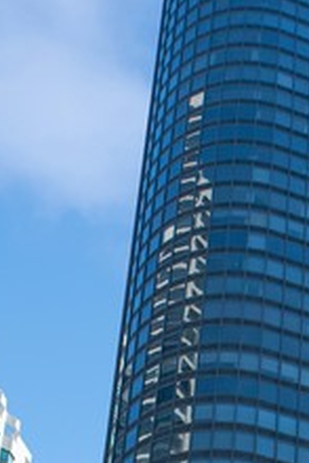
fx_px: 1324
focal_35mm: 103
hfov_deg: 12.9
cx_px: 396
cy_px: 928
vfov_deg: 15.7
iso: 400
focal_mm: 21
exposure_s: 1/320
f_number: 8
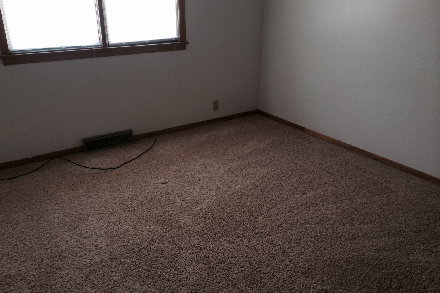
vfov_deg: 41.1
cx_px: 216
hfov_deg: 58.7
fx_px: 391
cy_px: 154
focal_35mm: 32
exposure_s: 1/30
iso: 100
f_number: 2.2
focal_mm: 4.12
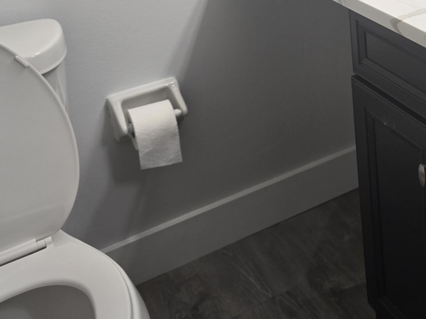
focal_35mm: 55
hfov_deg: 33.2
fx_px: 677
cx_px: 382
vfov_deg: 25.2
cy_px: -6
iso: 100
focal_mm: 6.3
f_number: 1.7
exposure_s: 1/120
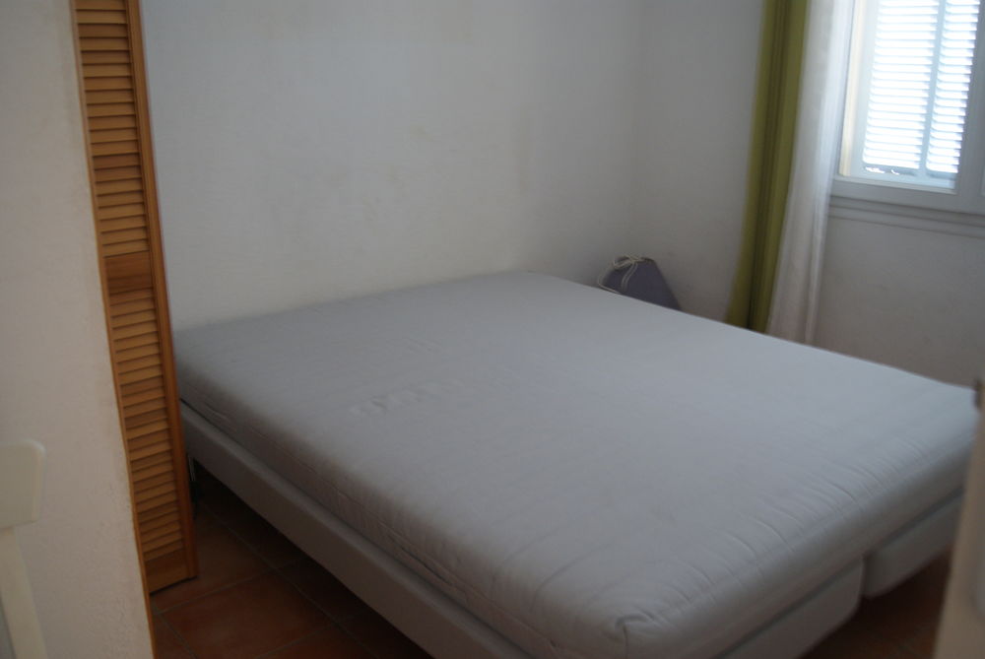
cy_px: 330
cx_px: 492
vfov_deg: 40.1
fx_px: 904
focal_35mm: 33
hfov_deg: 57.2
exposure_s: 1/5
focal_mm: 22
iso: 400
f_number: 4
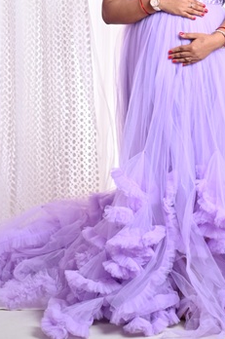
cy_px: -8
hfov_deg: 12.6
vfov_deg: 18.4
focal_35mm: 108
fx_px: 1015
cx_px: 145
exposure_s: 1/200
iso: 400
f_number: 1.8
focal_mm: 50
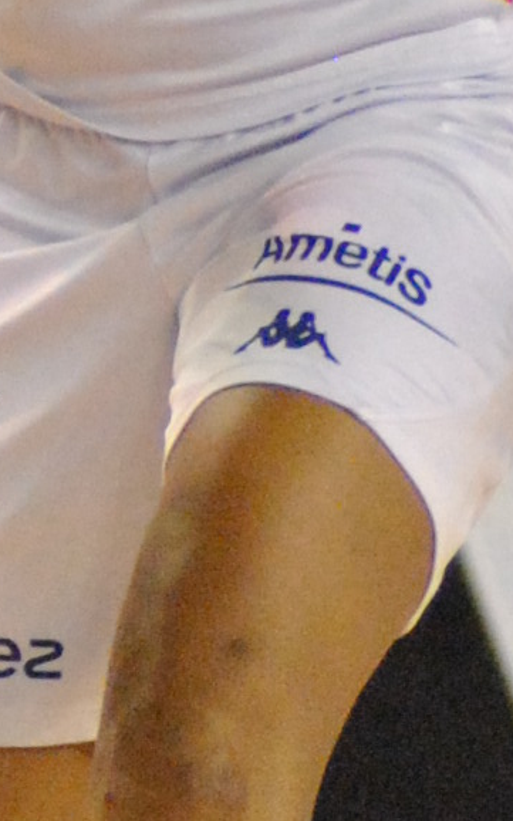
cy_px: 358
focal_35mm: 1231
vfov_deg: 1.7
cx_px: -372
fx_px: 27551
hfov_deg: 1.1
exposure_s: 1/250
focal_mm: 120
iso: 1600
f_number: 4.5
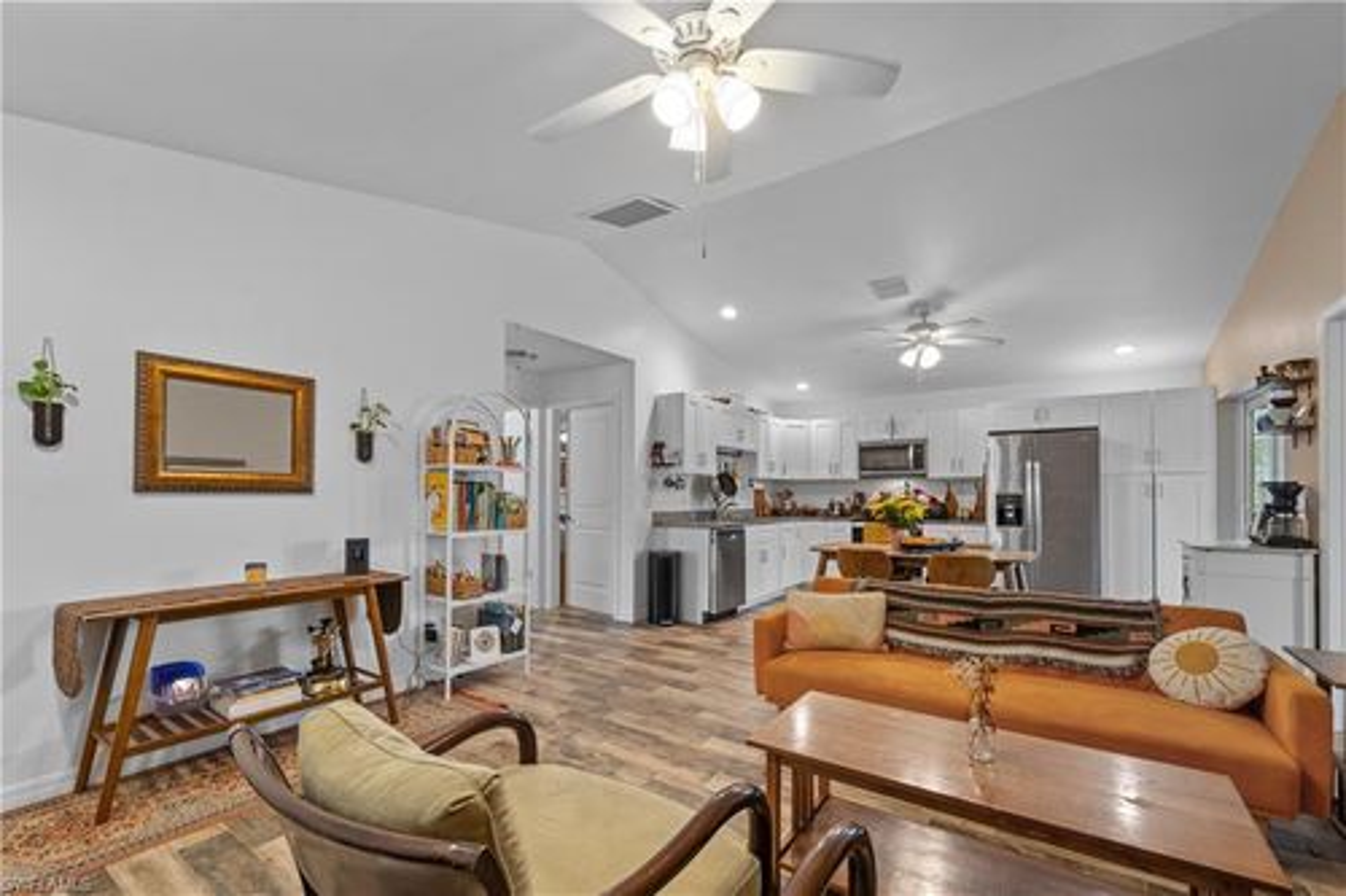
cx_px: 673
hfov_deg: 104.3
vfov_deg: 81.2
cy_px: 448
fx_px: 523
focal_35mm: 14
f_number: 7.1
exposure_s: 1/6
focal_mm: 14
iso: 250
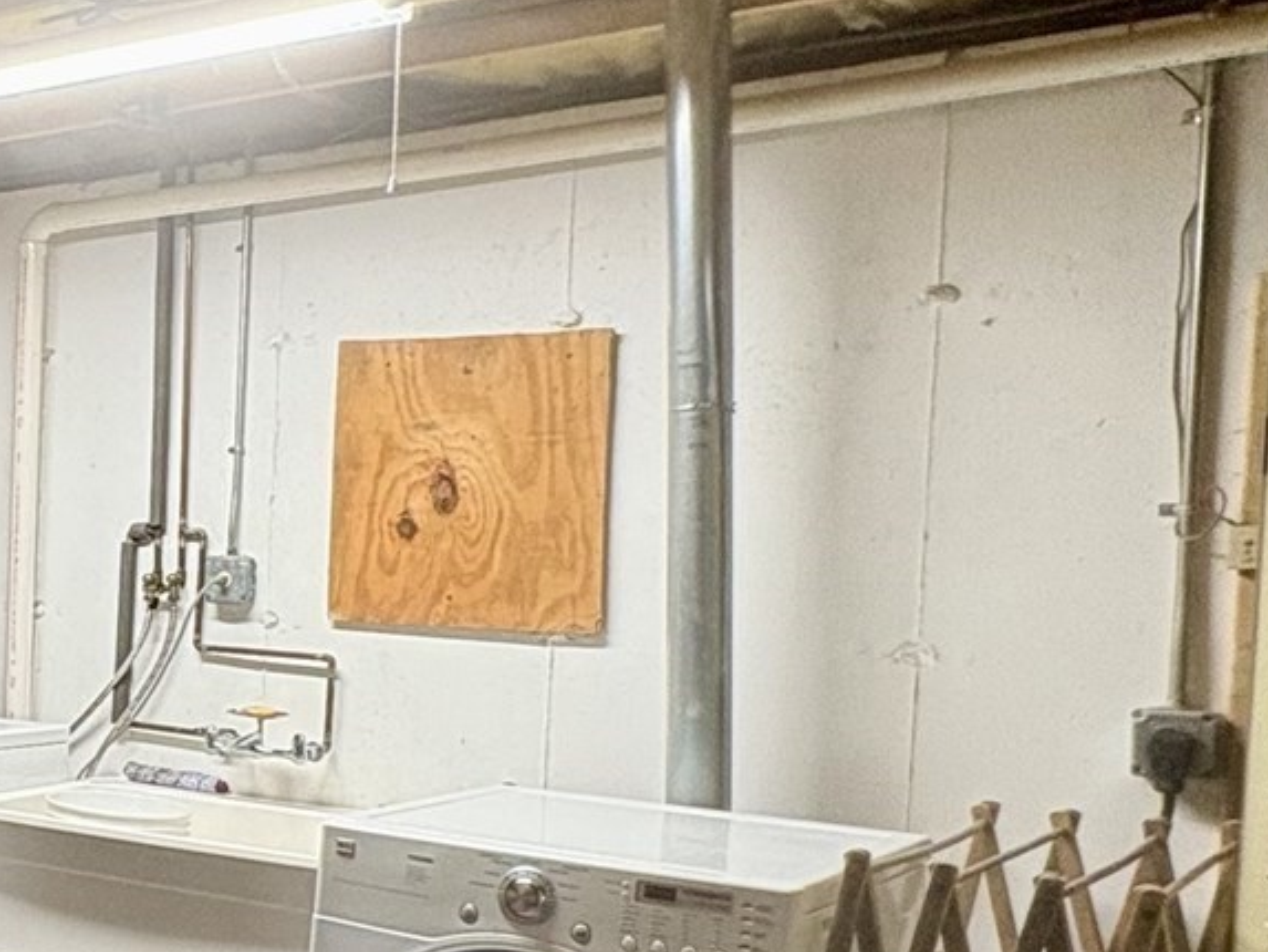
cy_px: 624
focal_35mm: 50
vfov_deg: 28.9
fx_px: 1832
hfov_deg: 31.8
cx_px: -259
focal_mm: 2.22
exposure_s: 1/60
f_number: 2.2
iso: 160
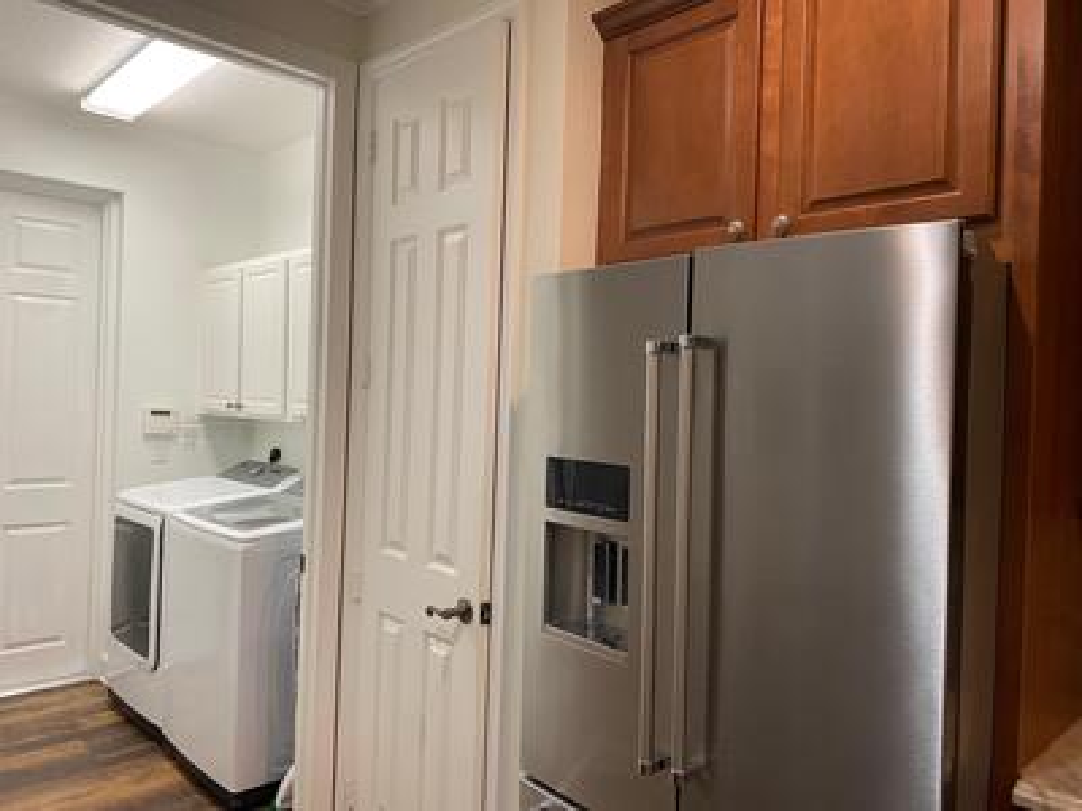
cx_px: 541
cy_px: 406
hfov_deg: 67.3
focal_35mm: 26
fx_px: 813
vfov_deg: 53.1
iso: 100
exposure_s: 1/60
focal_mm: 4.25
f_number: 1.8
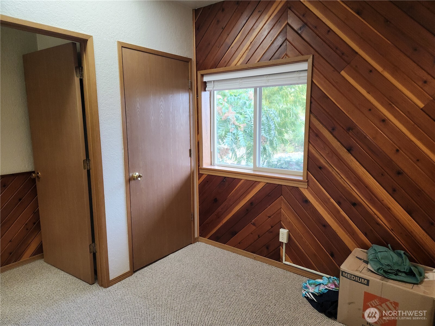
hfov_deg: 73.9
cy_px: 163
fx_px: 289
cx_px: 218
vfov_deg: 58.9
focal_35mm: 23
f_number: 1.8
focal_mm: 5.4
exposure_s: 1/60
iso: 160
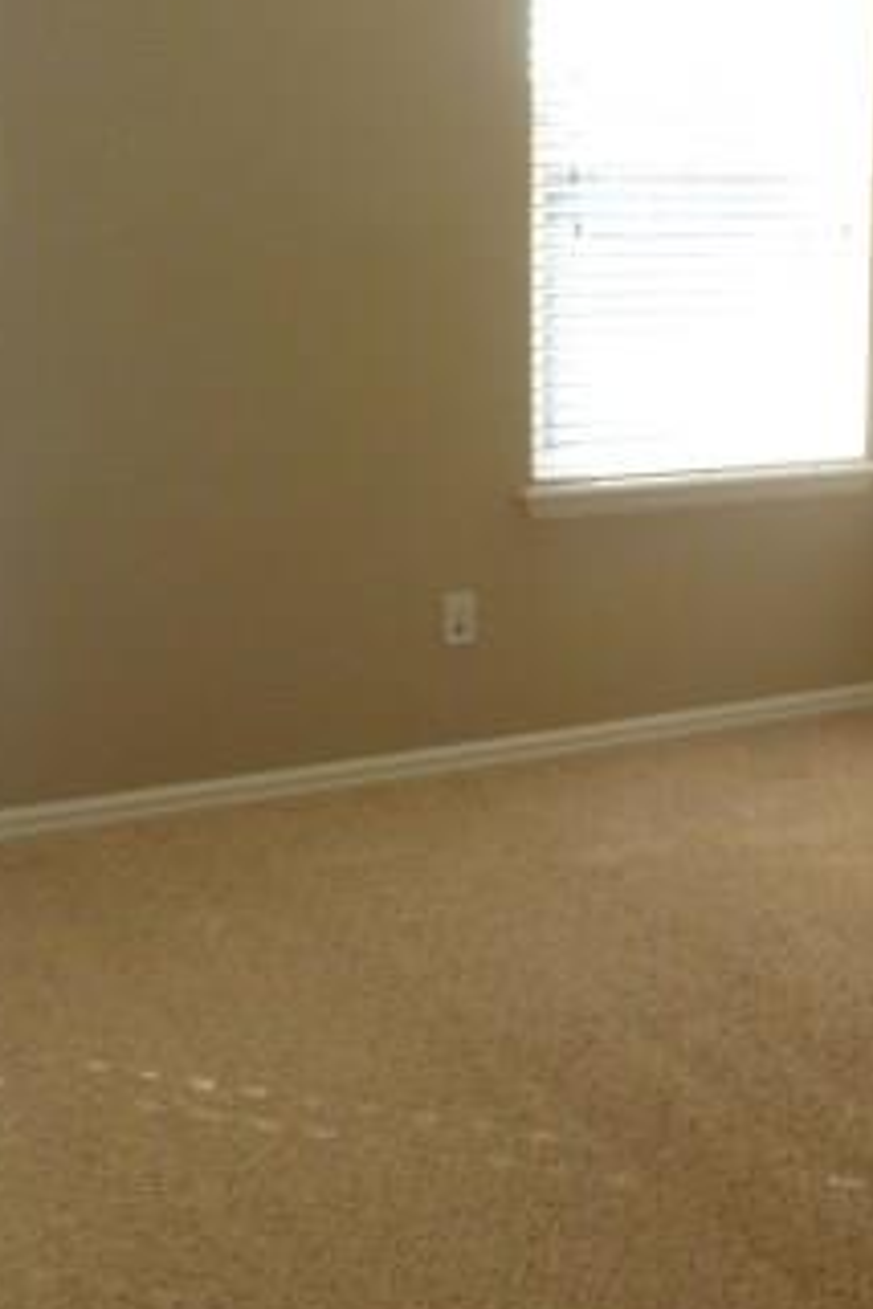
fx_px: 2110
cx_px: 1081
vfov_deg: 34.4
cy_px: 518
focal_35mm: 58
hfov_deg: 21.5
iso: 200
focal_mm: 5
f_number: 3.3
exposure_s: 1/100
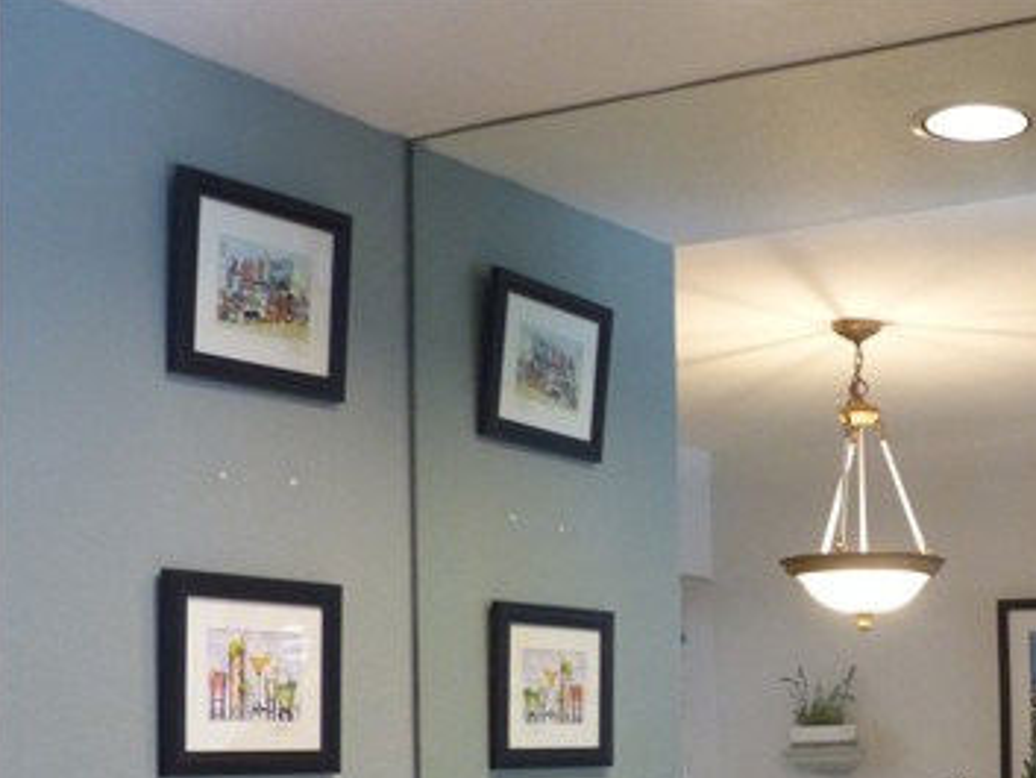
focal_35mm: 67
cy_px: 696
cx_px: 927
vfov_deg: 21.5
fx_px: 2006
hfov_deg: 27.9
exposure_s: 1/25
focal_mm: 6.6
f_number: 2.8
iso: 400
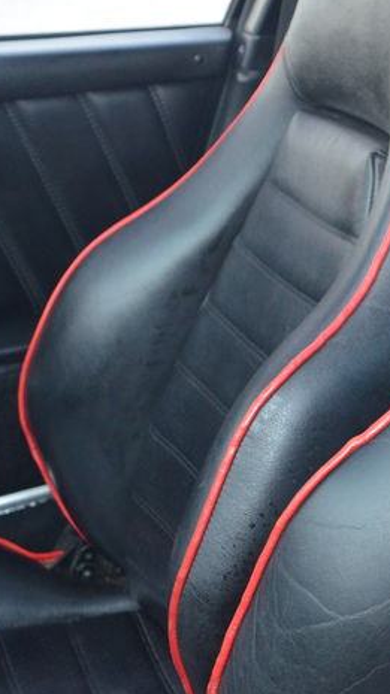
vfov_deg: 27.8
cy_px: 249
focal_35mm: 76
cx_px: 628
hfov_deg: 14.5
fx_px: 1400
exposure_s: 1/60
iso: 1800
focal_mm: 22
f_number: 3.8
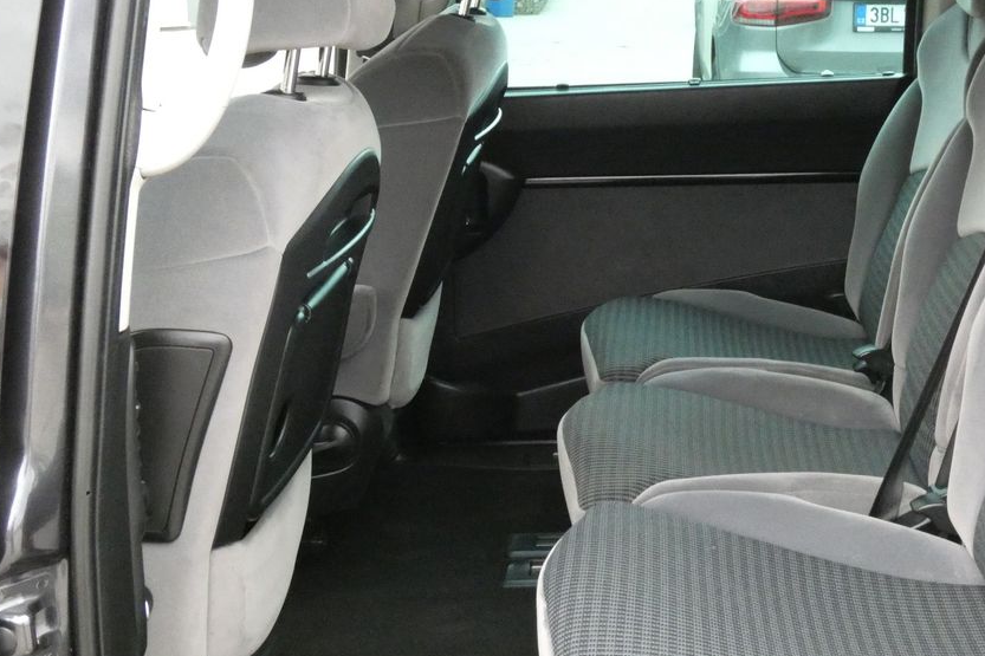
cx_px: 569
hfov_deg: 36.2
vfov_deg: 24.6
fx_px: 1504
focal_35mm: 55
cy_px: 314
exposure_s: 1/60
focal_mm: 7.8
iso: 1600
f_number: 5.6
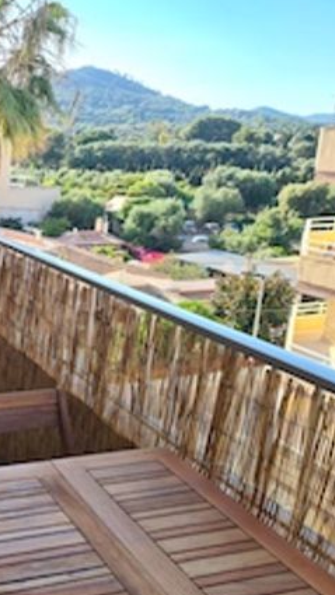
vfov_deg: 50.5
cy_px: 304
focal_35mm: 40
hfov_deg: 26.4
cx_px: -66
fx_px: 632
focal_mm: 5.4
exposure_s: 1/411
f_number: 1.8
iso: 50
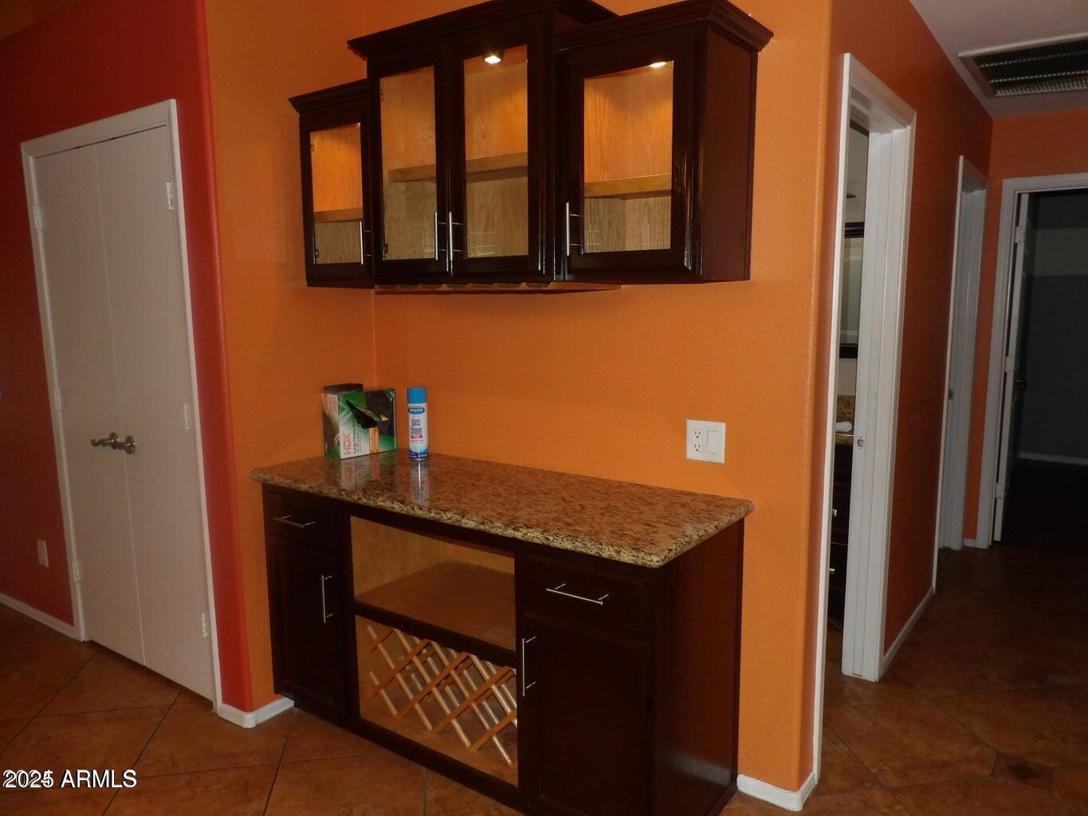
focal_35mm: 24
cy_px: 408
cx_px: 544
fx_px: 754
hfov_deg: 71.6
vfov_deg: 56.8
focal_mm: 4.3
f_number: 3.2
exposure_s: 1/60
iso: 200
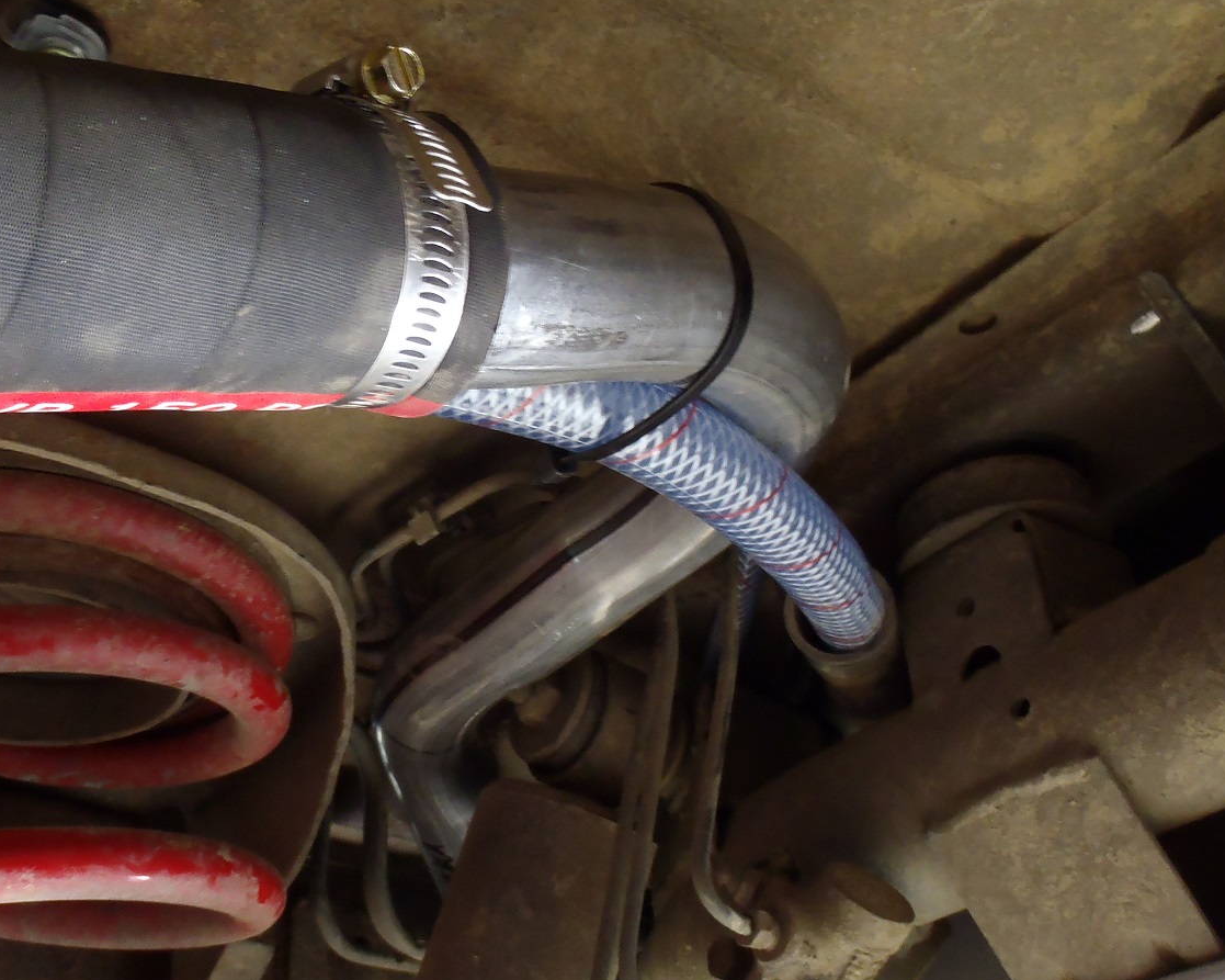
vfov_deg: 35.6
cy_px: 551
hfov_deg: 43.7
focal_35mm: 42
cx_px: 532
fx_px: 1522
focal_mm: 5
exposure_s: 1/4
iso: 200
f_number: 3.9
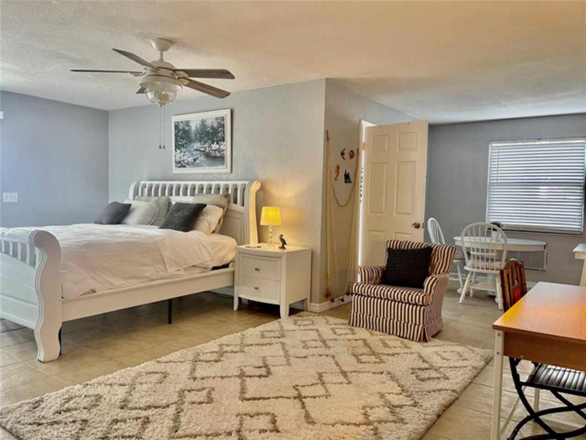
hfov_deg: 67.3
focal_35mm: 26
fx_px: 440
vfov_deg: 53.1
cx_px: 293
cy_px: 220
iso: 200
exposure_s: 1/60
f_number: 1.6
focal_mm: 5.1
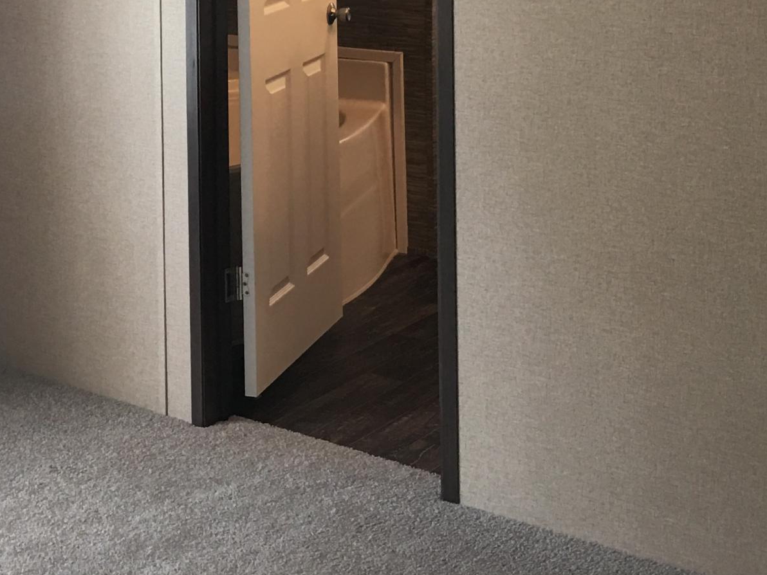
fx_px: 1617
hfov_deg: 26.6
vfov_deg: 19.0
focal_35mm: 73
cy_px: -125
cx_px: 323
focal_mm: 4.15
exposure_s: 1/15
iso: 32
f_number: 2.2
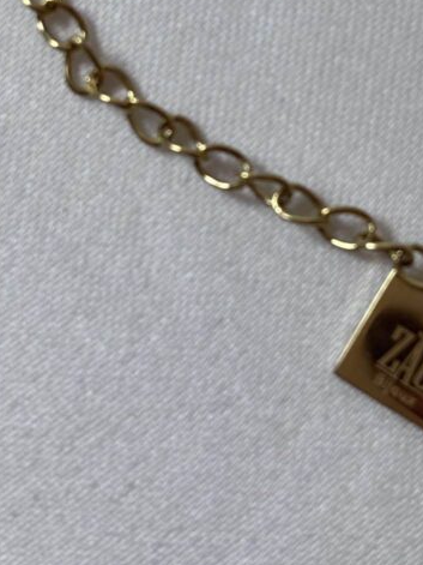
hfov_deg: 13.1
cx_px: 273
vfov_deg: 17.3
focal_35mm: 113
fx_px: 1842
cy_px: 100
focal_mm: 5.96
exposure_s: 1/212
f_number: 1.6
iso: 32
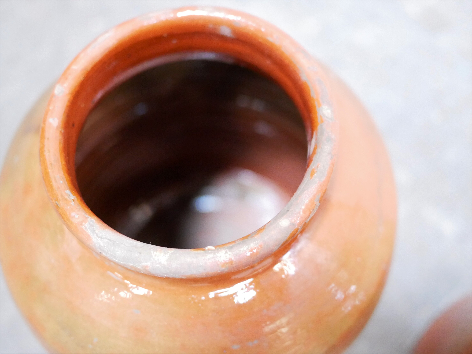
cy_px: 177
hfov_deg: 46.8
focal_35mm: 40
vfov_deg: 36.0
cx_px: 236
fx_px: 546
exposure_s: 1/25
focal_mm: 20
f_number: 1.7
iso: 3200
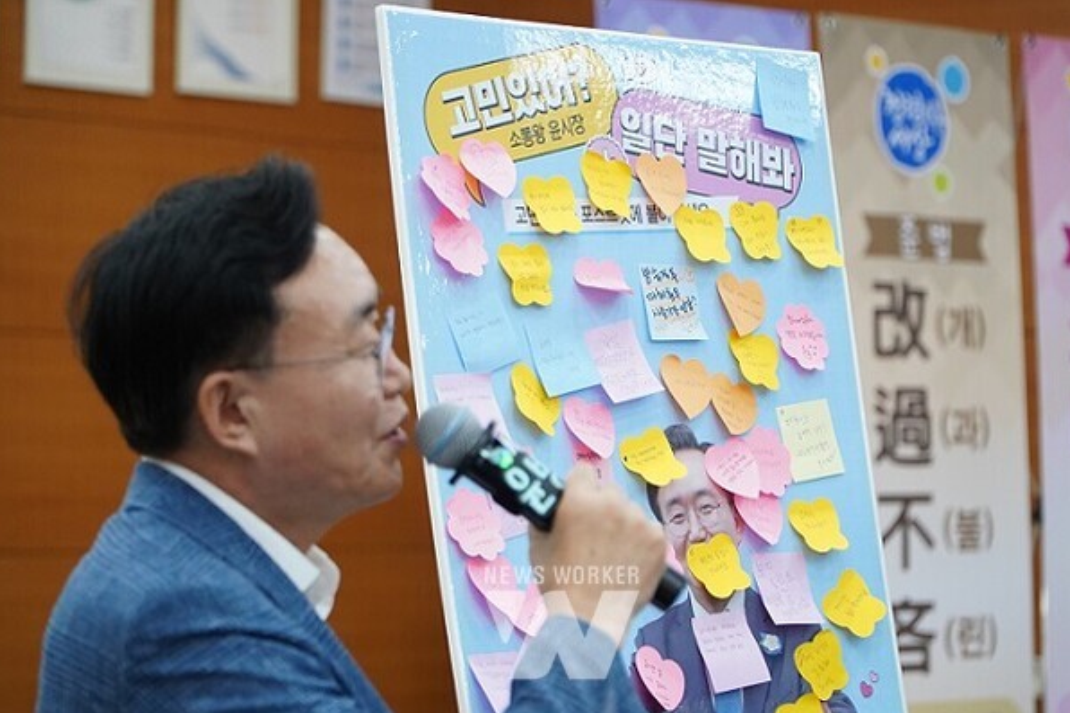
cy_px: 358
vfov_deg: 10.3
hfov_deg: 15.4
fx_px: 3952
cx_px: 537
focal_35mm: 133
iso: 3200
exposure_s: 1/320
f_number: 4
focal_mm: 88
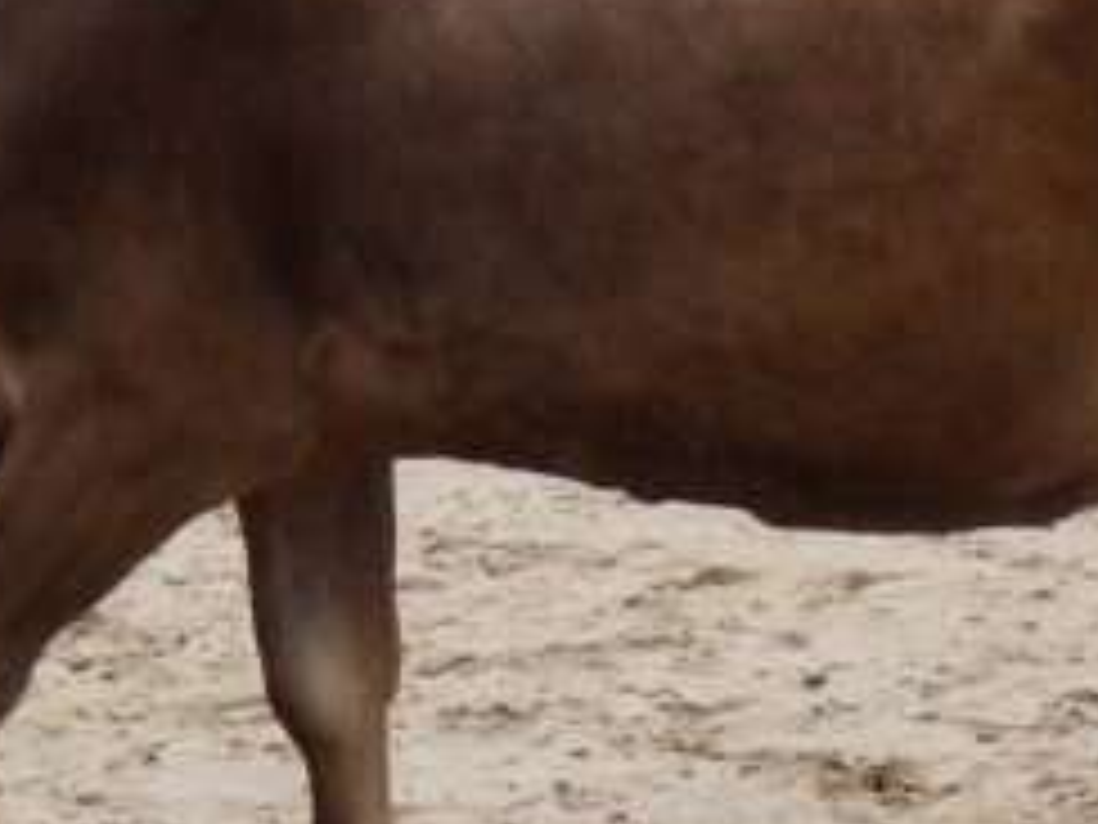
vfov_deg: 2.7
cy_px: -297
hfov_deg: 3.6
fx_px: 17255
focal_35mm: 544
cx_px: 436
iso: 200
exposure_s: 1/160
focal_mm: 29.4
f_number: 5.9
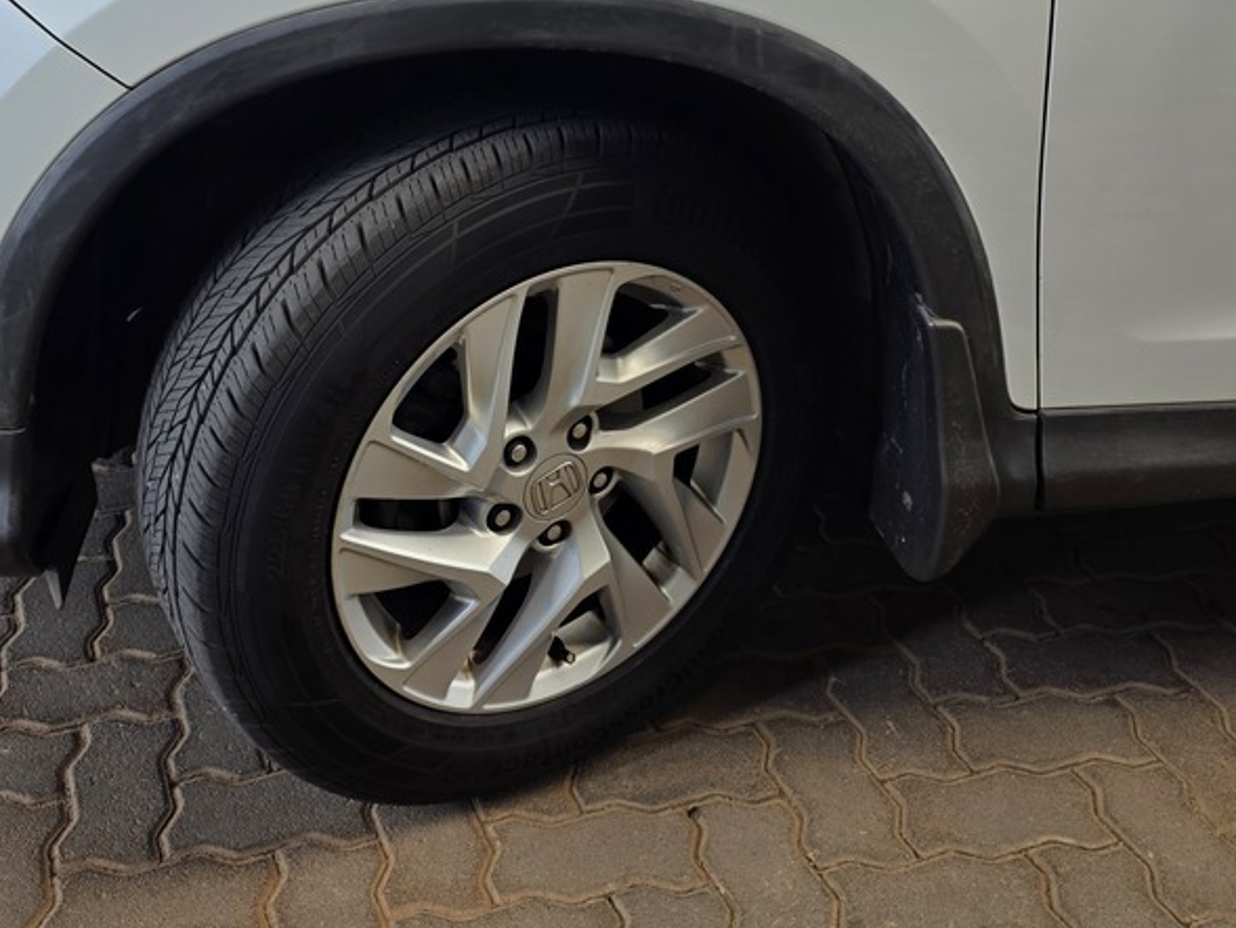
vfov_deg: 34.9
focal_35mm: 40
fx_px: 1429
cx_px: 495
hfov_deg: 46.5
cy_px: 189
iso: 50
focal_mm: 6.25
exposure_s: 1/359
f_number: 1.7
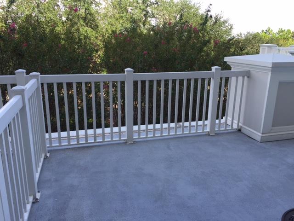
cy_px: 110
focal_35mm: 29
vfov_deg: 48.2
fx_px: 246
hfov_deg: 61.7
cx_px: 147
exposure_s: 1/388
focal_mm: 4.15
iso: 32
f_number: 2.2
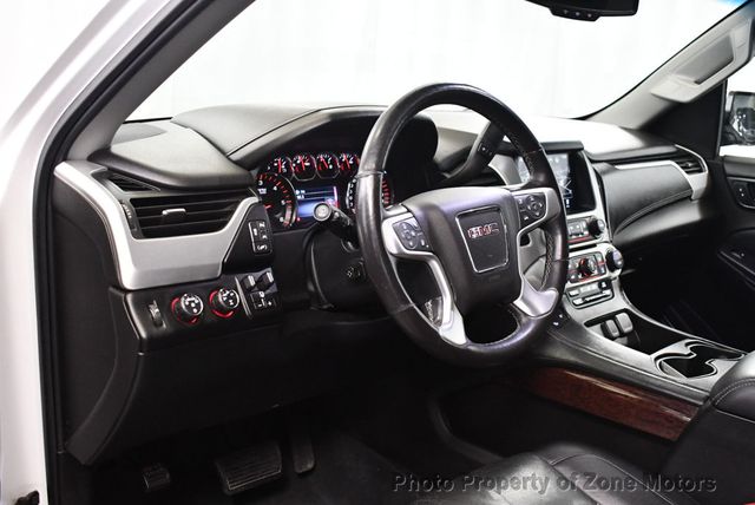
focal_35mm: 40
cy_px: 252
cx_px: 378
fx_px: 840
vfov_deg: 33.5
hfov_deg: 48.4
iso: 3200
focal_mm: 20
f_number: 3.8
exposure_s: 1/80
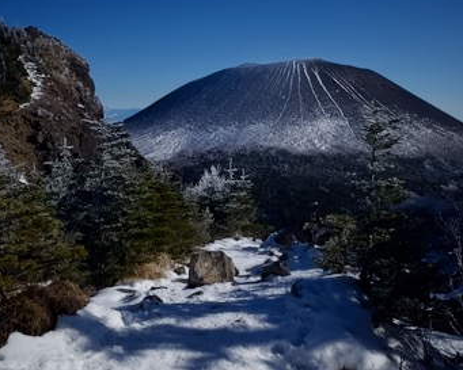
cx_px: 225
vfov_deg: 40.0
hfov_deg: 49.1
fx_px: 507
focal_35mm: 37
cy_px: 155
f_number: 5.6
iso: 200
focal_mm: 18.3
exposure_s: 1/1250
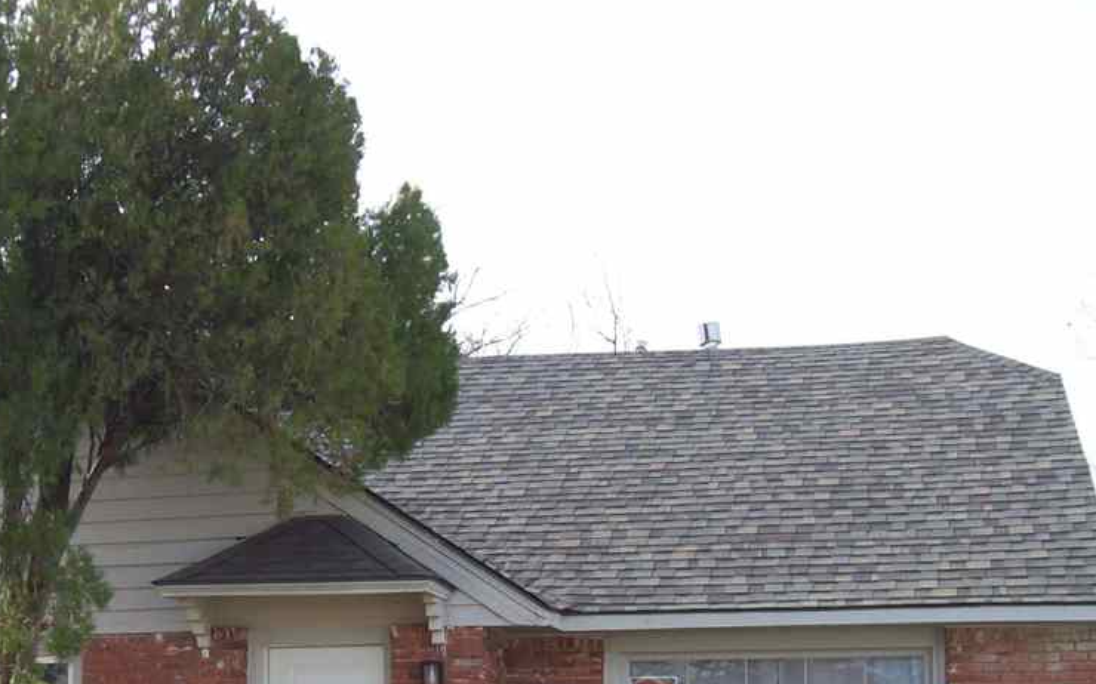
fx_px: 1971
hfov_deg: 30.6
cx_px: 293
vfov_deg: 19.1
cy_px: 698
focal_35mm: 66
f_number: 2.7
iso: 80
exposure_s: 1/508
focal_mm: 6
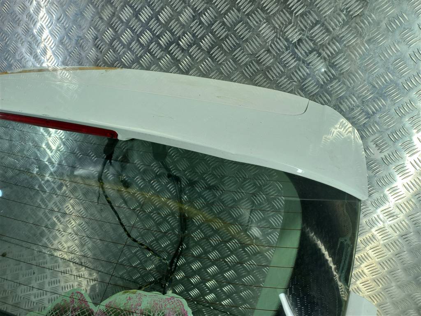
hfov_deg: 69.4
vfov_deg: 54.9
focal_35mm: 25
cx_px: 210
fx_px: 304
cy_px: 158
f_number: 1.8
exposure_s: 1/50
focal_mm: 4.6
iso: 32
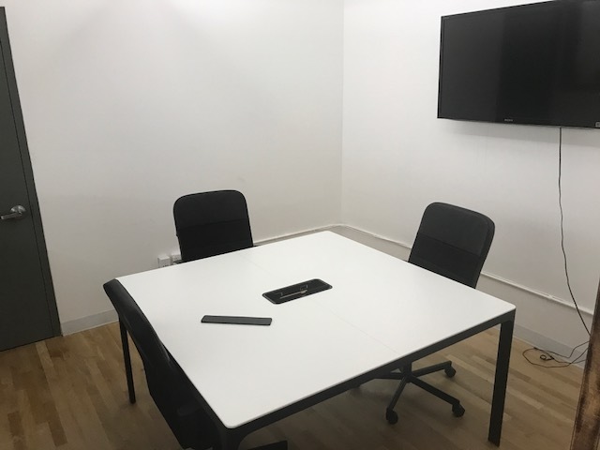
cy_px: 225
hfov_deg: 63.4
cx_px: 300
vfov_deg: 49.7
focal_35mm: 28
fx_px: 485
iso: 32
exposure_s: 1/30
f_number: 1.8
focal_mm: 3.99
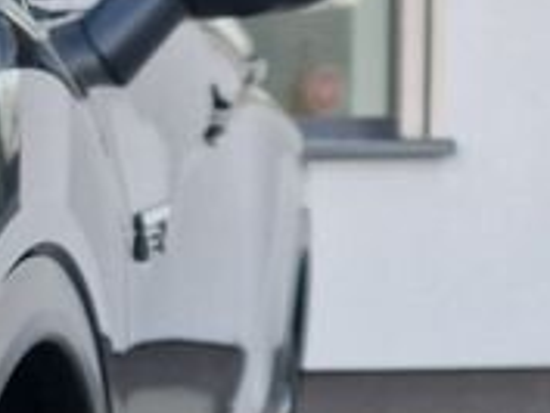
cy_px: 307
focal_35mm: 133
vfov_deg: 11.1
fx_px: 2115
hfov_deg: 11.3
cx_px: -910
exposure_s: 1/100
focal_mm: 5.4
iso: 50
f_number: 1.8
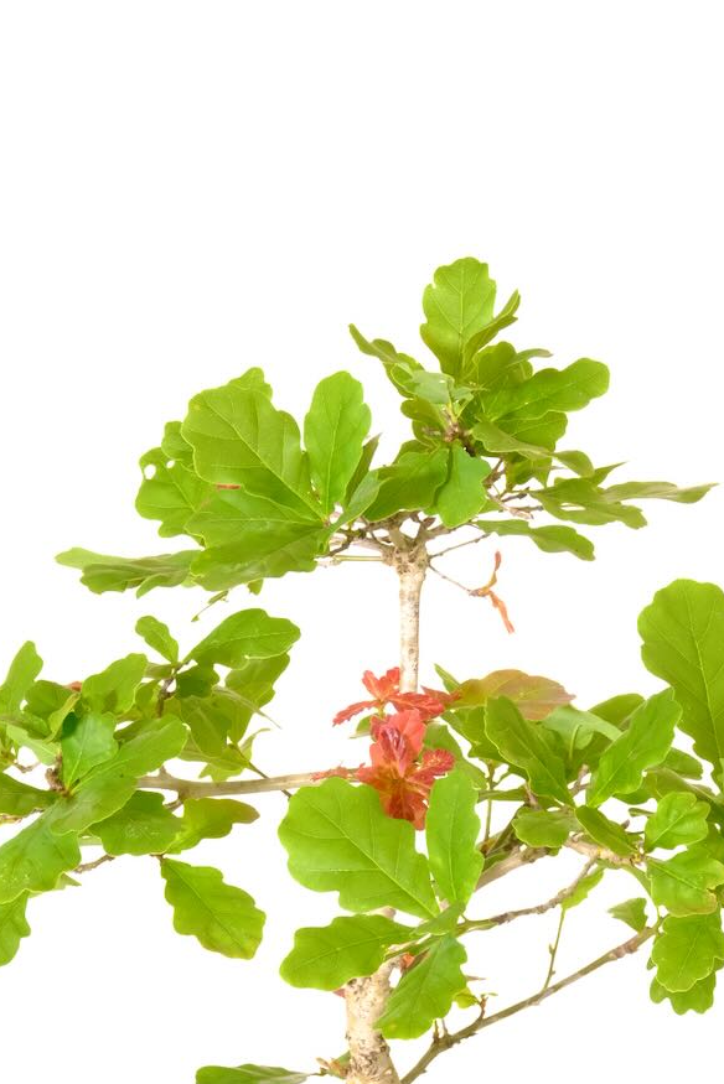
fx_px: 4672
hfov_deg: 8.9
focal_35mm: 155
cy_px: 740
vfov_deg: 13.2
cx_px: 373
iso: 4000
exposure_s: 1/15
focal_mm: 70.5
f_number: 10
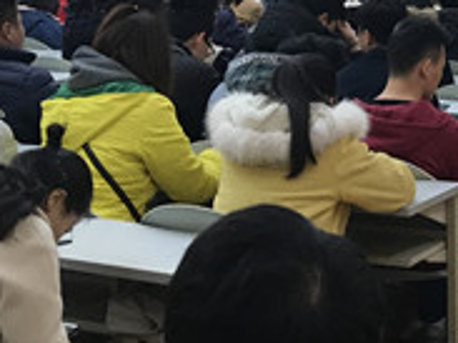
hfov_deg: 19.0
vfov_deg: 14.9
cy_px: 13
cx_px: 538
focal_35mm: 98
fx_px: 1296
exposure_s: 1/33
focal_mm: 3.99
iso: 32
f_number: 1.8
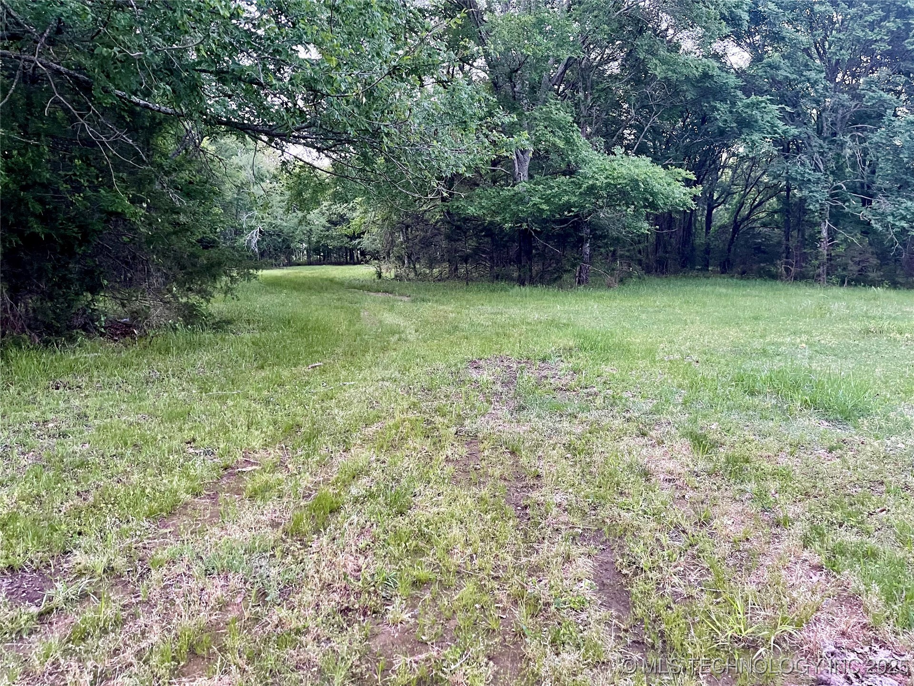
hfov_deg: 69.4
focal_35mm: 25
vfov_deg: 54.9
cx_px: 457
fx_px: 660
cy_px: 343
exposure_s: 1/48
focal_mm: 5.1
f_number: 1.6
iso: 500
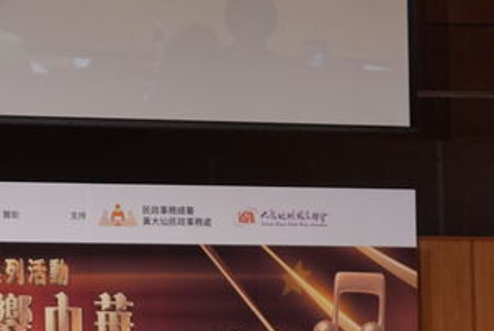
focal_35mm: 237
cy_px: 487
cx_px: 105
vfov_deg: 5.8
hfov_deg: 8.7
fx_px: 3255
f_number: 2.8
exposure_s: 1/500
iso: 1600
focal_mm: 70
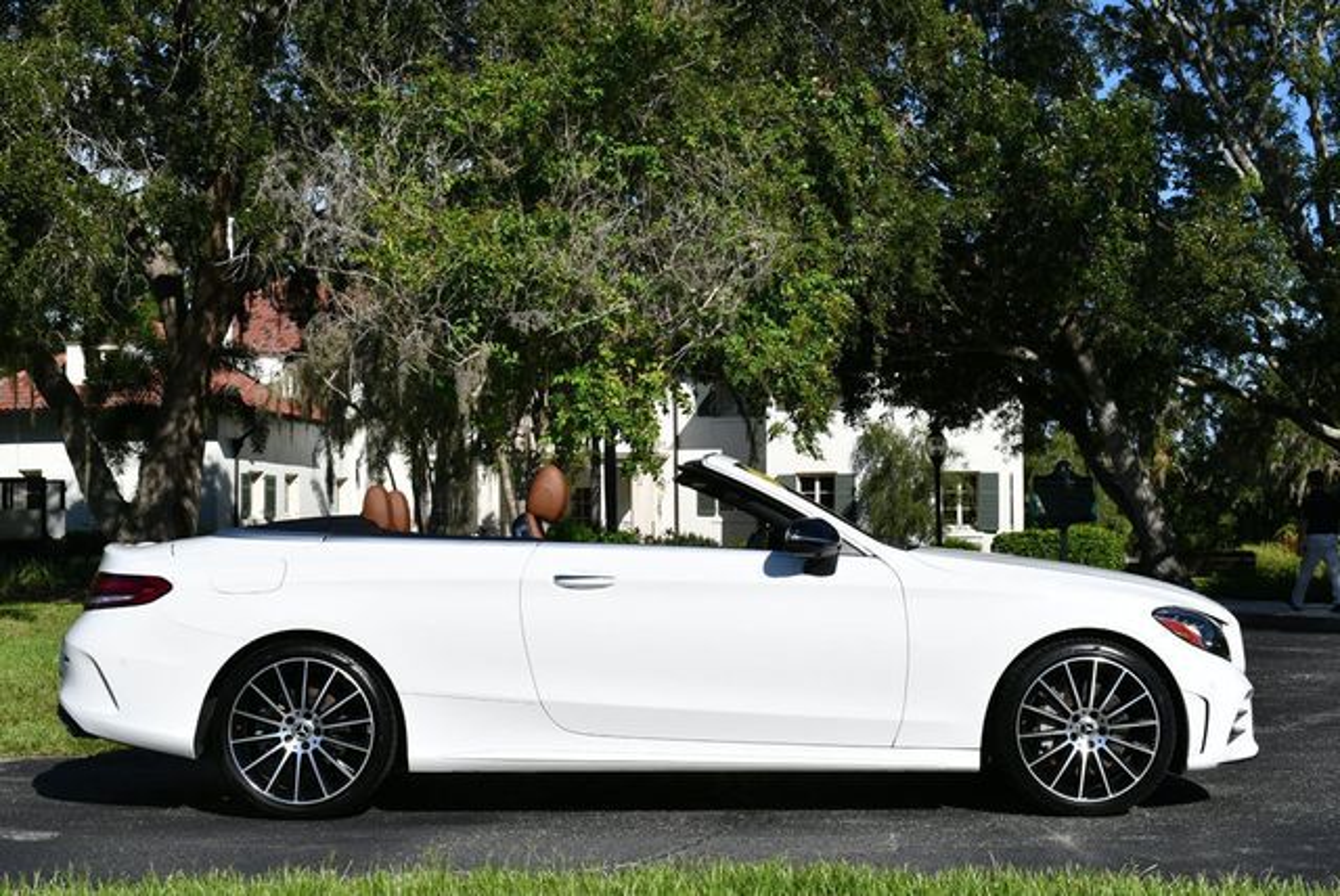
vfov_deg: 25.1
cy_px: 448
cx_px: 670
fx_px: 2012
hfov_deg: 36.8
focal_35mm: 54
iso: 100
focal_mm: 27
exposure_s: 1/320
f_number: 9
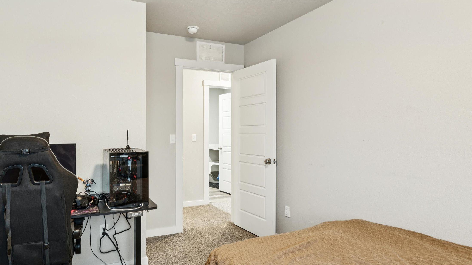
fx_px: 290
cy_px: 132
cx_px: 189
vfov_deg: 49.2
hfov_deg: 77.4
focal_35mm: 23
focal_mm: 15.8
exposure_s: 1
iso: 400
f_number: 13
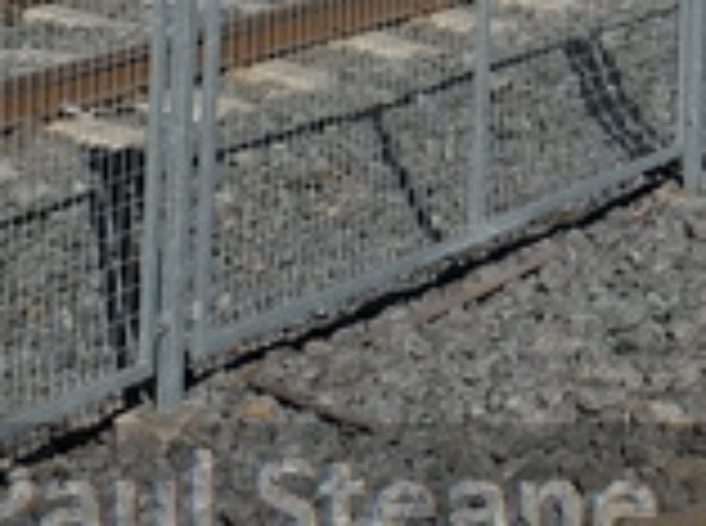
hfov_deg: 13.5
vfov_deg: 9.7
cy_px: -562
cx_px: 917
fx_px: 2869
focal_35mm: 141
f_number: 9
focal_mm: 19.6
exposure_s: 1/350
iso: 200
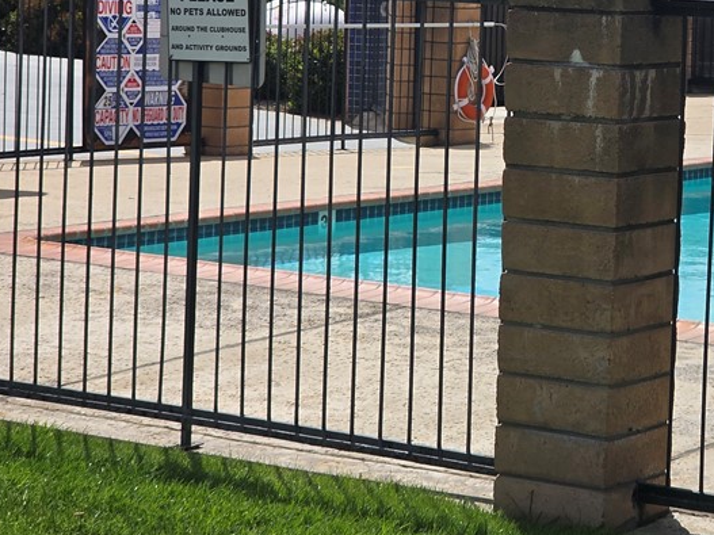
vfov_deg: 11.0
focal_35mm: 134
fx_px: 2763
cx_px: 635
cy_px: 106
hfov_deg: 14.6
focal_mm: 7.9
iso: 50
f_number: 2.4
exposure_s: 1/3598
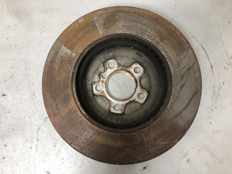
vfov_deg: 49.7
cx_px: 116
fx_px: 188
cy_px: 87
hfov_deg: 63.4
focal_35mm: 28
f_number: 1.8
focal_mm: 4
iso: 40
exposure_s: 1/17
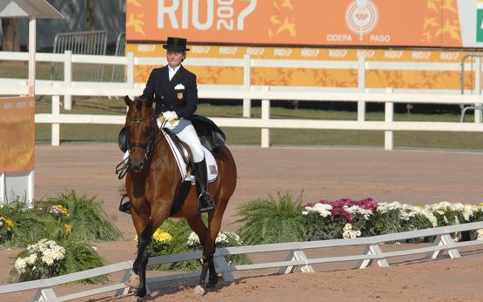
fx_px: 6490
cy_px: 171
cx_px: 225
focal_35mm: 493
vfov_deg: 2.7
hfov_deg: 4.3
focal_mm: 280
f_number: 9
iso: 200
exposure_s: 1/640
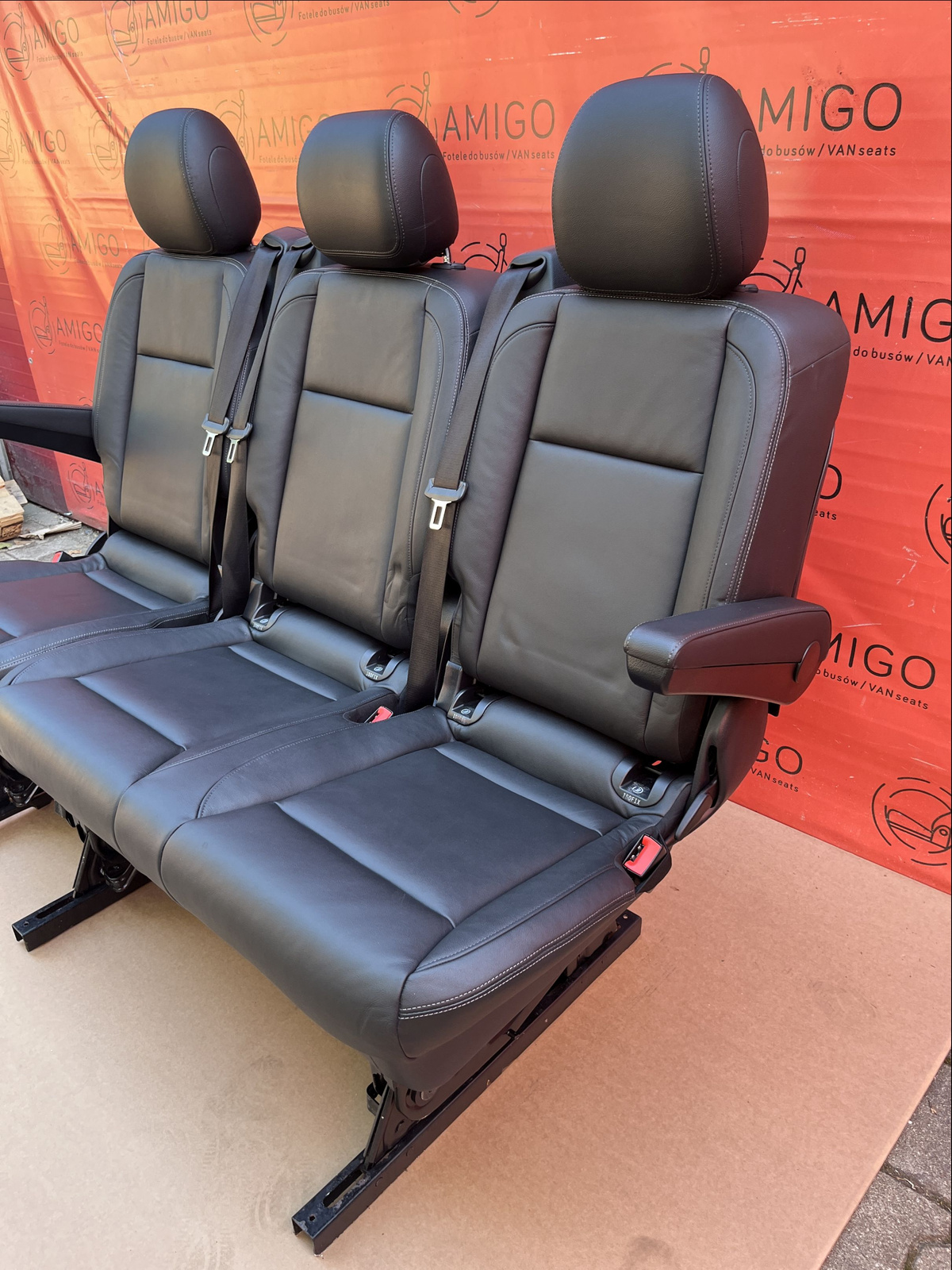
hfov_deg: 53.1
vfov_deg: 67.3
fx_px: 953
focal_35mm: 26
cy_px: 635
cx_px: 476
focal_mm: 5.1
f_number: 1.6
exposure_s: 1/121
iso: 80
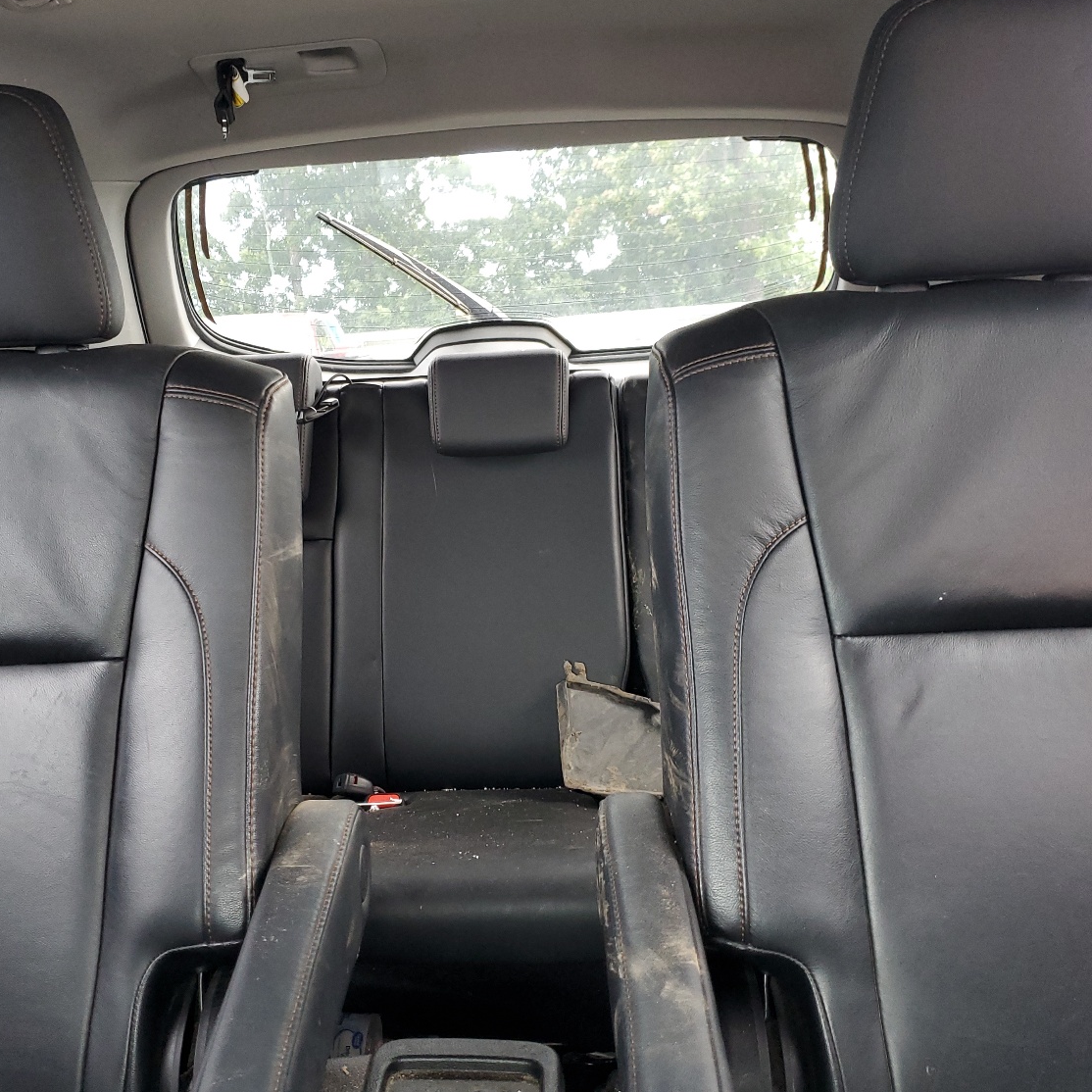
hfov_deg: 49.5
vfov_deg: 49.7
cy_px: 511
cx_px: 449
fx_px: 1178
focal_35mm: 33
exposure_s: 1/60.2
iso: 144
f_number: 1.5
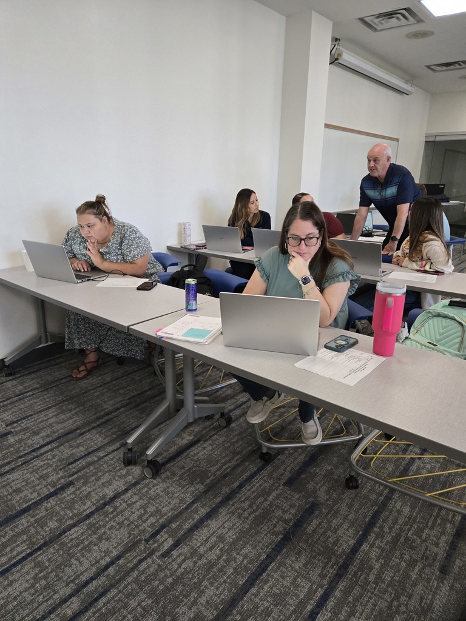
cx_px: 233
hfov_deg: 58.9
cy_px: 310
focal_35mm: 23
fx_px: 413
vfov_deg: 73.9
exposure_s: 1/120
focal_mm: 5.4
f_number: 1.8
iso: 500
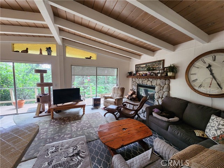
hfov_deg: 106.2
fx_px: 84
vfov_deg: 89.9
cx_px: 112
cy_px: 84
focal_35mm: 13
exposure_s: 1/60
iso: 160
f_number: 2.2
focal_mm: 2.2
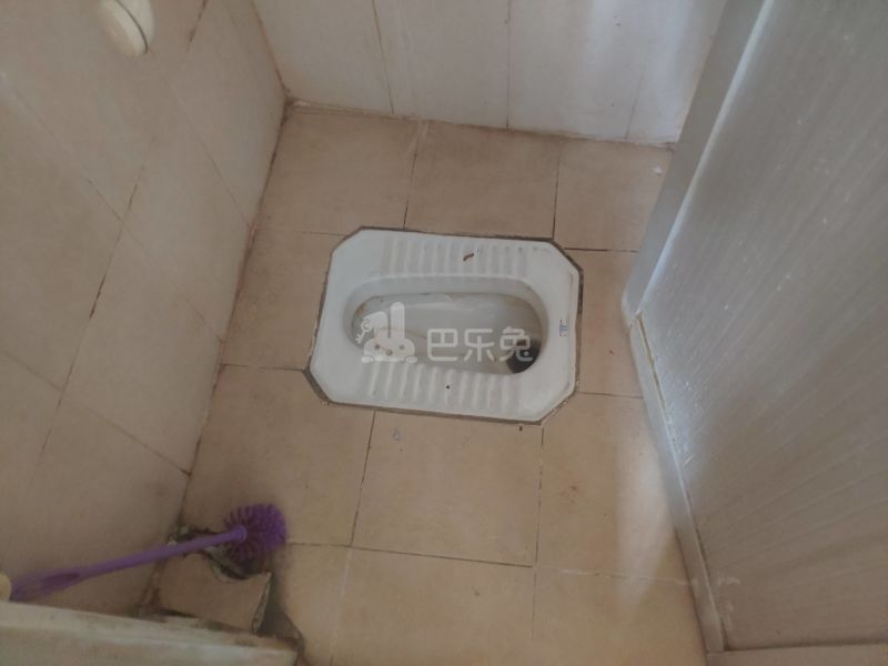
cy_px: 333
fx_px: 539
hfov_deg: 79.0
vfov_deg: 63.4
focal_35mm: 21
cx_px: 444
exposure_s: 1/25
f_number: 1.8
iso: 2131
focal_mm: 4.22
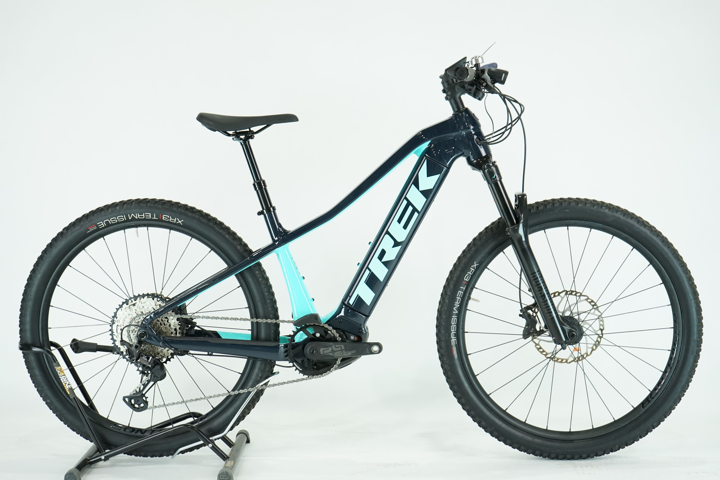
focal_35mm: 61
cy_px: 240
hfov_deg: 32.9
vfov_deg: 22.3
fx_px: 1220
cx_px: 360
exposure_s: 1/200
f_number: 5.6
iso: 1600
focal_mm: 61
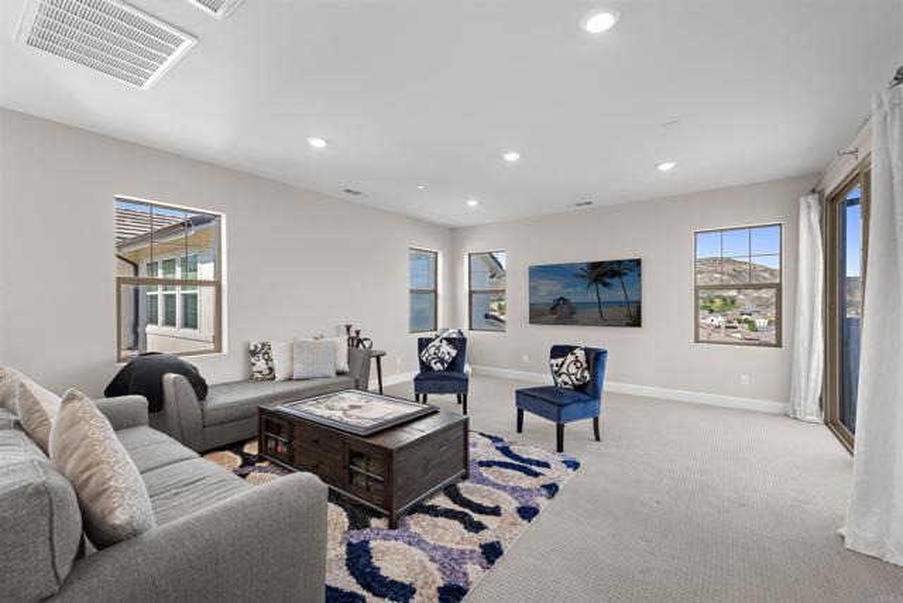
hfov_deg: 100.4
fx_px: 376
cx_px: 452
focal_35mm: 15
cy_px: 302
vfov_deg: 77.4
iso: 125
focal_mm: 15
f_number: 7.1
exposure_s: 1/250
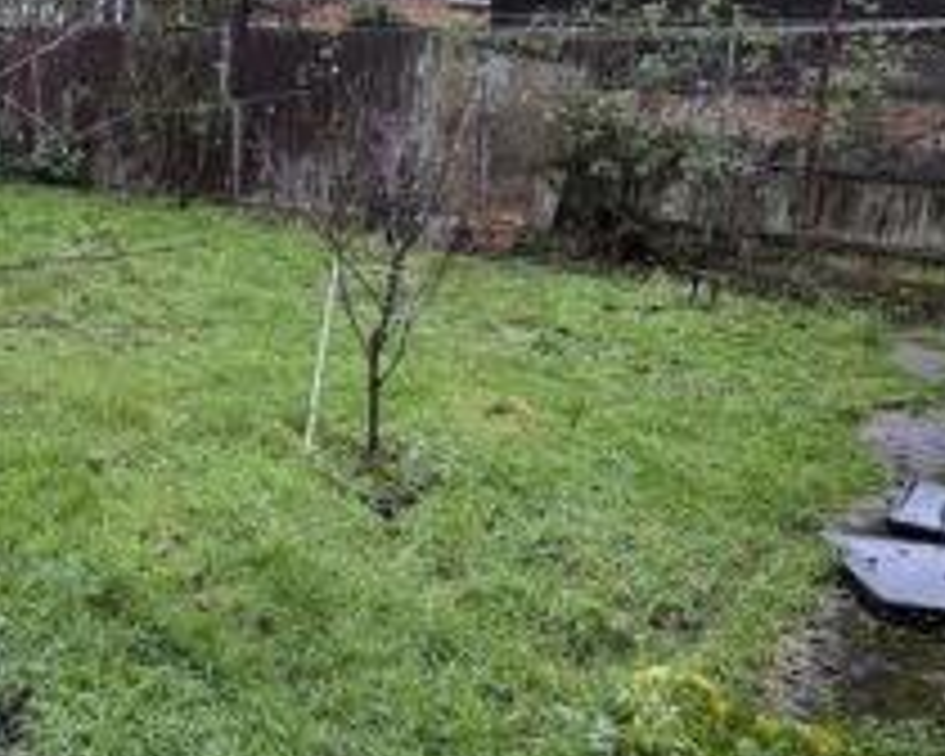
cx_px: 74
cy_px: 299
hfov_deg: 43.3
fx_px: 1063
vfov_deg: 39.0
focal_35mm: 38
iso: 64
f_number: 2.2
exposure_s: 1/99
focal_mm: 2.22
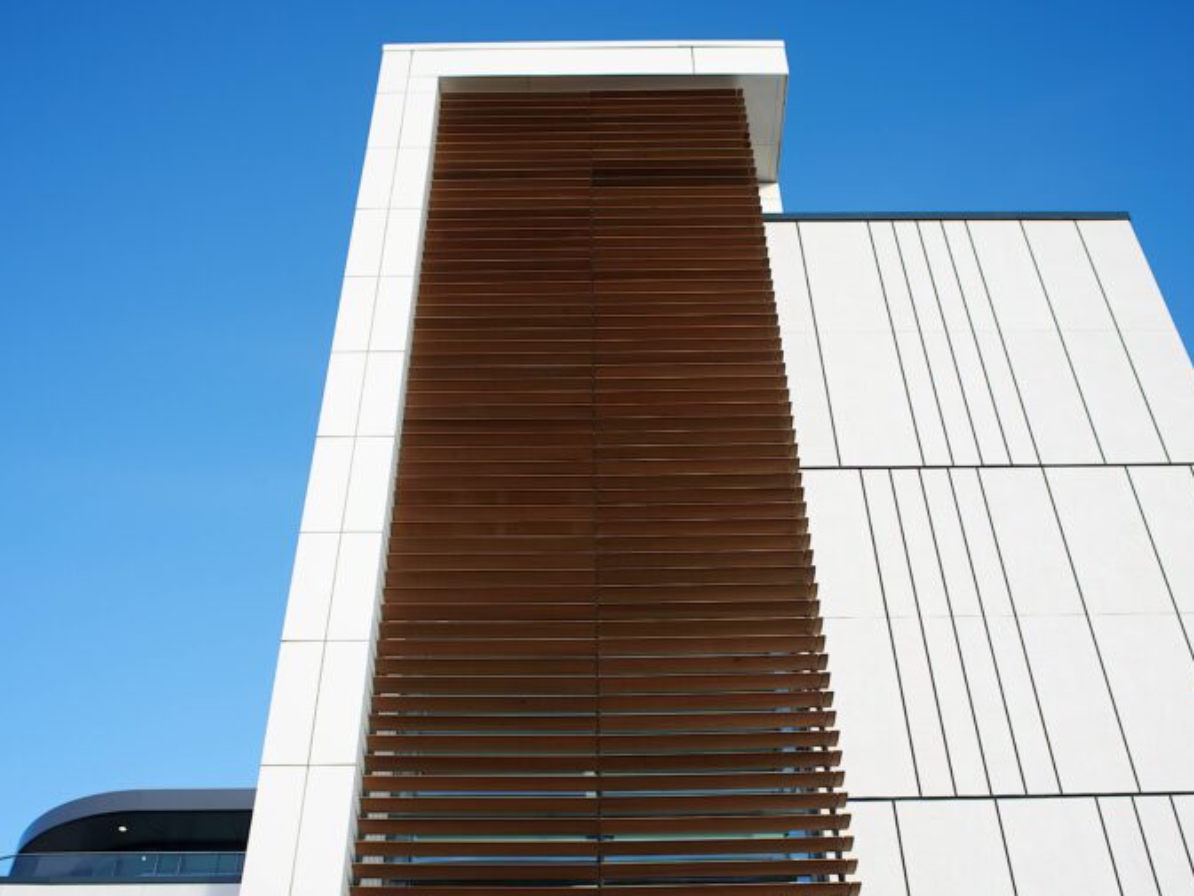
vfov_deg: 34.8
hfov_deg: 45.8
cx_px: 600
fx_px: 1414
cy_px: 592
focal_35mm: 41
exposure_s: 1/80
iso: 50
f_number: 8
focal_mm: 28
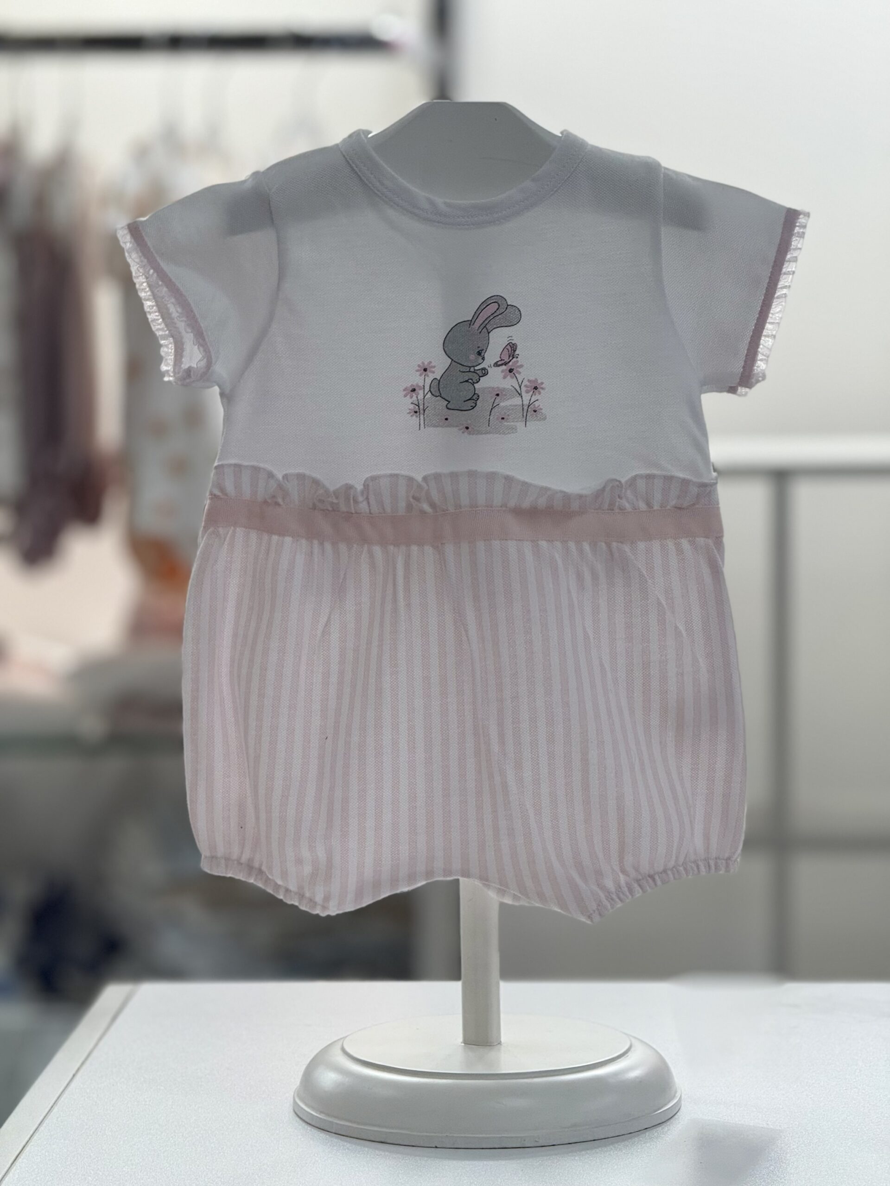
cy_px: 593
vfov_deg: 16.4
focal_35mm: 120
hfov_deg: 12.3
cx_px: 445
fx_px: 4114
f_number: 2.8
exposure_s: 1/100
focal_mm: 15.66
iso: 125
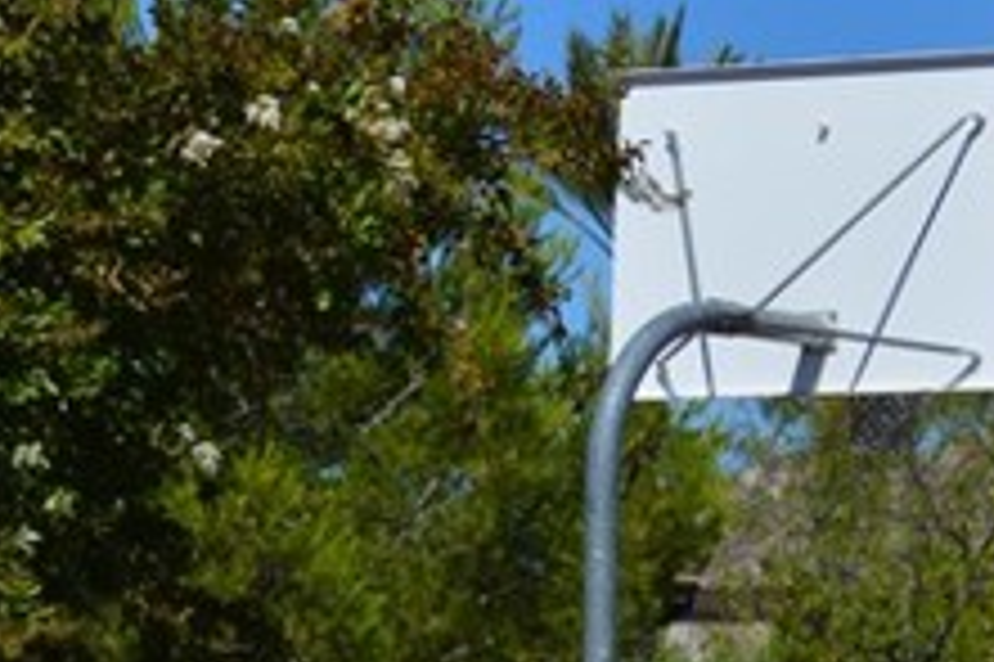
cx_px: 1992
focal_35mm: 222
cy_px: 374
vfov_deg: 6.2
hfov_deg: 8.8
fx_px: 6125
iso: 180
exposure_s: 1/500
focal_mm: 32
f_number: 11
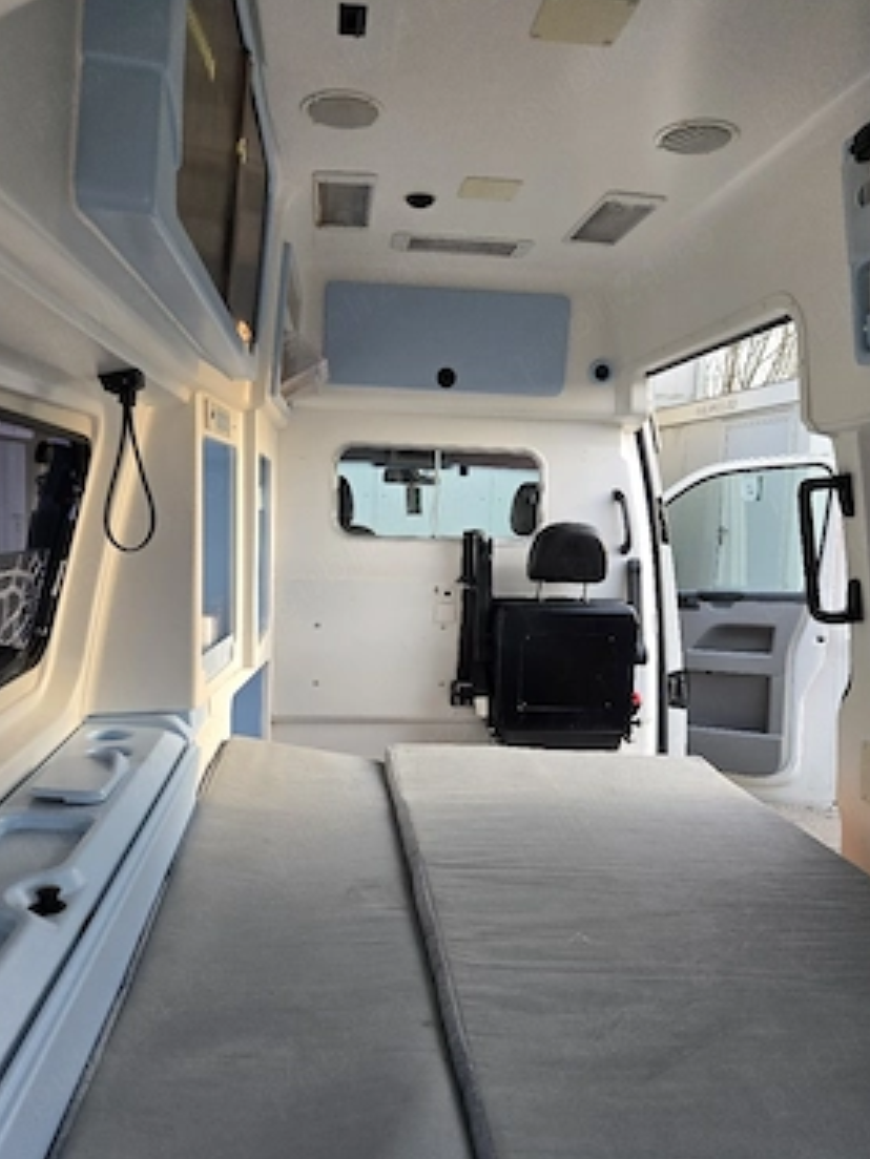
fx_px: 838
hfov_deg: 54.9
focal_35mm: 25
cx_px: 432
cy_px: 583
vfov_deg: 69.4
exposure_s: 1/182
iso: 80
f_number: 1.8
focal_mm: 5.4
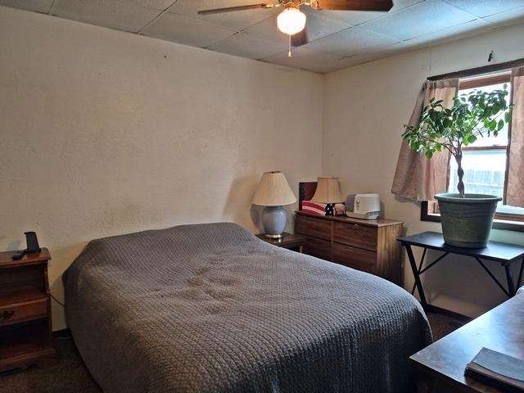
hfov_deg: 73.9
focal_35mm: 23
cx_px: 262
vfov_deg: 58.9
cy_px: 196
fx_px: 348
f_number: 1.8
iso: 640
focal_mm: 5.4
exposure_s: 1/120
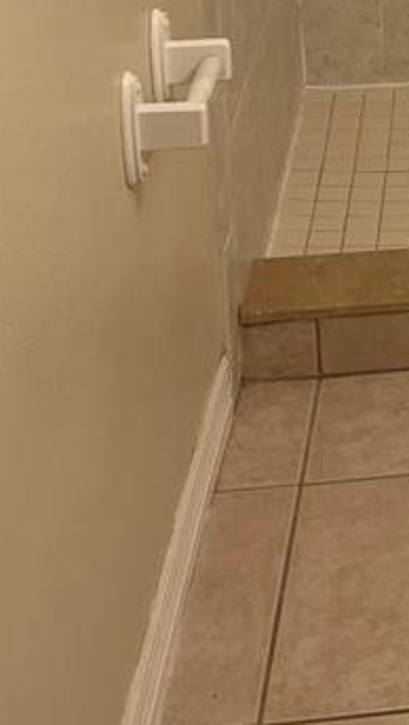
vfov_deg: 19.7
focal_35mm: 95
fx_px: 1828
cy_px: -339
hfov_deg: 11.4
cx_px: 833
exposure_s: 1/120
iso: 80
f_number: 1.6
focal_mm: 5.1
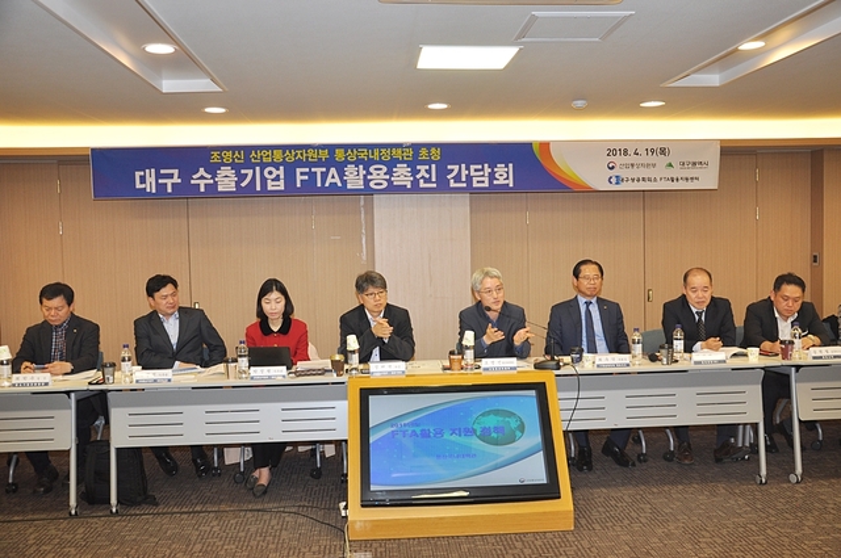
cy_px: 279
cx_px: 420
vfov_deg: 39.9
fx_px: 770
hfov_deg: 57.3
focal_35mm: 33
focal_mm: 22
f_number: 4.5
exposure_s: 1/80
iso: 400
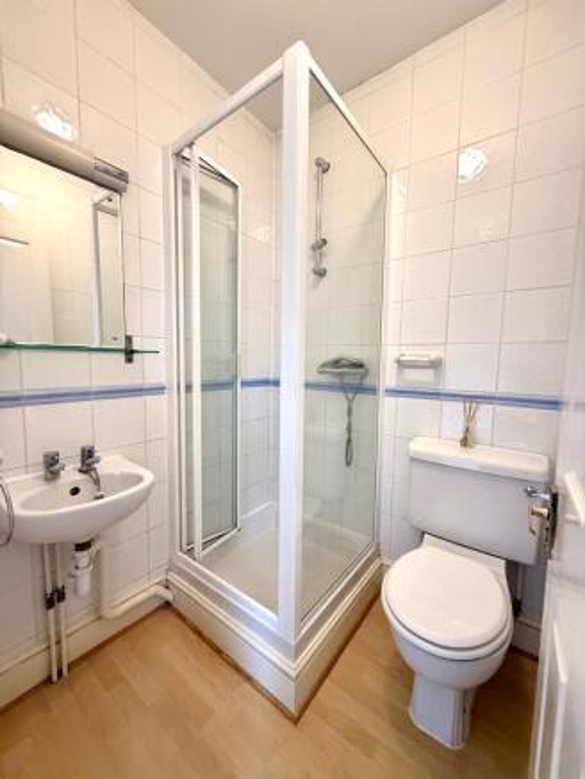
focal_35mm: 14
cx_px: 292
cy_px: 390
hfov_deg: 85.7
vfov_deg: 102.0
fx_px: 315
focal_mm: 2.22
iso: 200
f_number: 2.2
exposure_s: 1/100
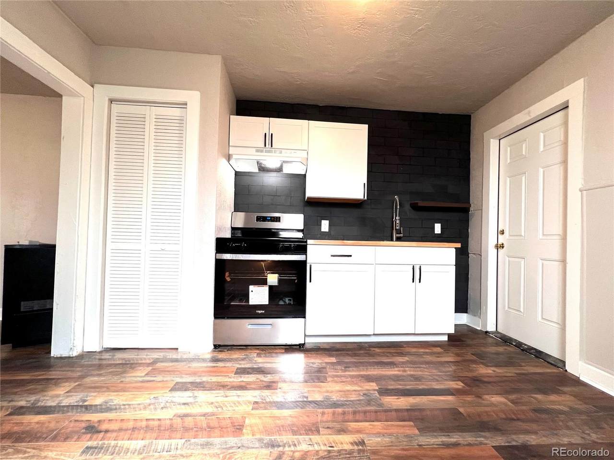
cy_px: 230
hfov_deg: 106.2
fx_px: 231
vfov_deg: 89.9
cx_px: 307
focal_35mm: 13
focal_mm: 1.57
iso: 100
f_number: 1.8
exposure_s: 1/120
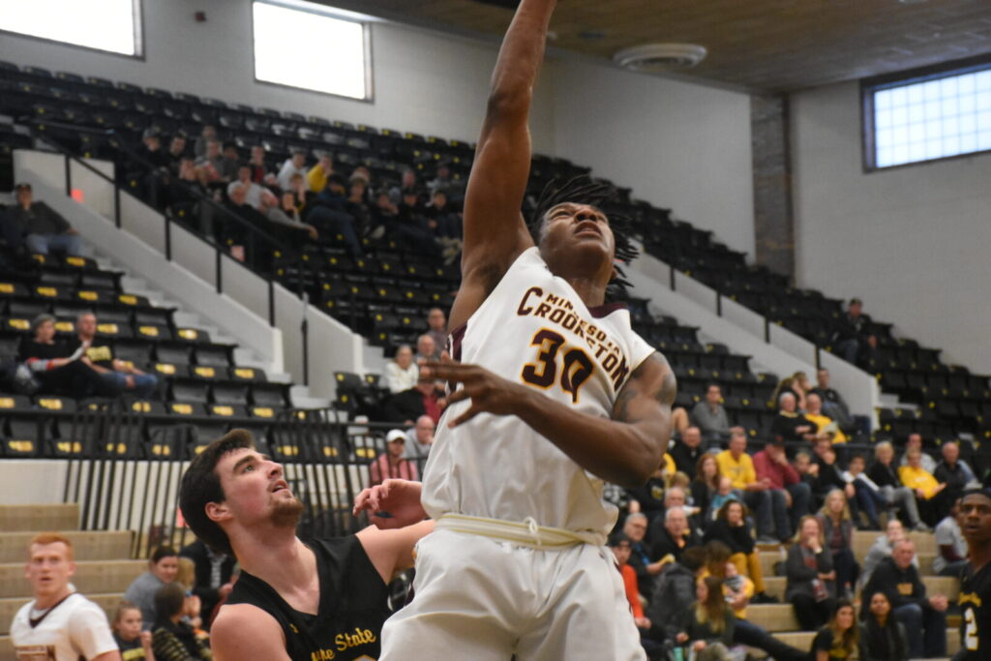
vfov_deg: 13.8
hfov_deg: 20.6
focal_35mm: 99
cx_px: 496
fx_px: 2725
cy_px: 330
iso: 5000
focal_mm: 66
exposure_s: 1/400
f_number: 7.1
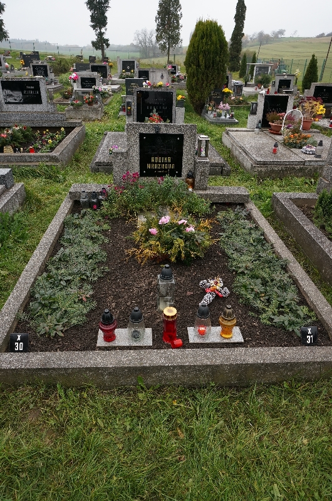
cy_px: 250
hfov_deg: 52.9
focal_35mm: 24
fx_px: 333
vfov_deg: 73.8
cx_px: 166
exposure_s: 1/125
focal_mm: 16
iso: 400
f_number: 6.3
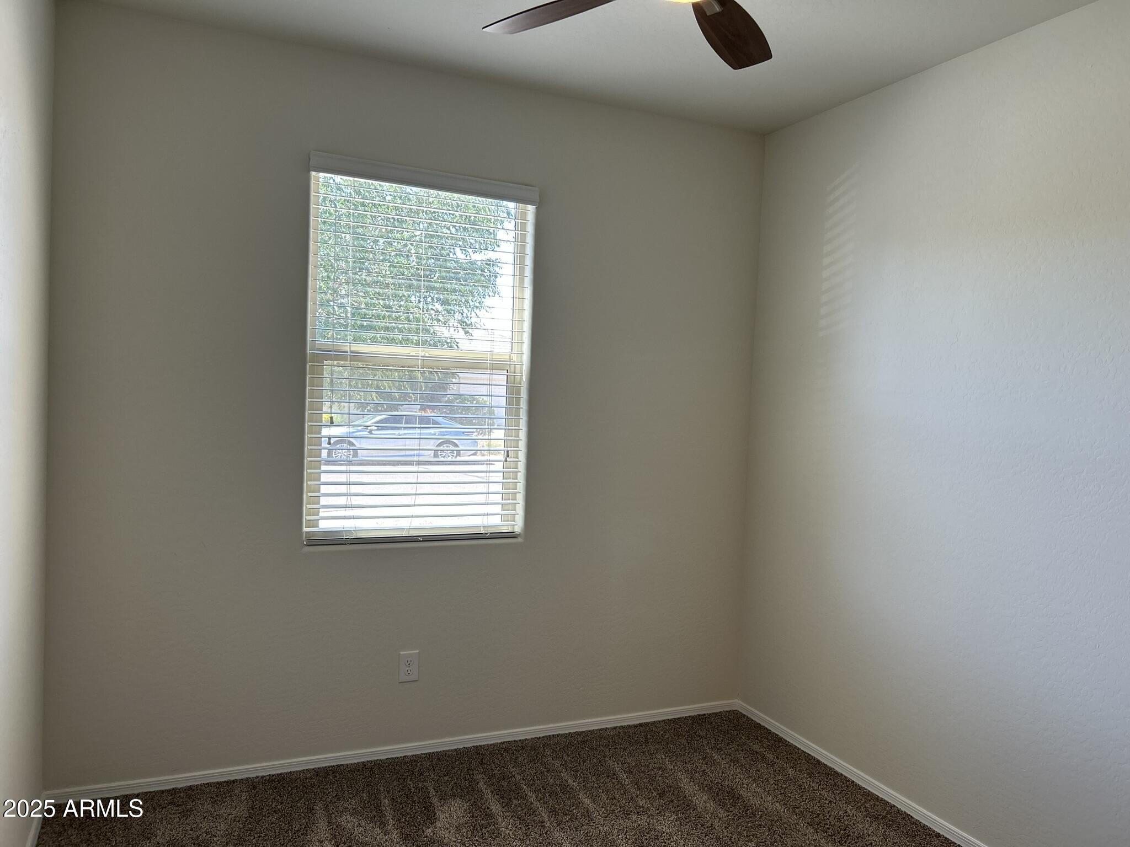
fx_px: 849
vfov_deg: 53.1
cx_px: 565
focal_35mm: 26
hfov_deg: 67.3
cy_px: 424
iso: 64
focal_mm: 5.7
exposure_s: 1/120
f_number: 1.5
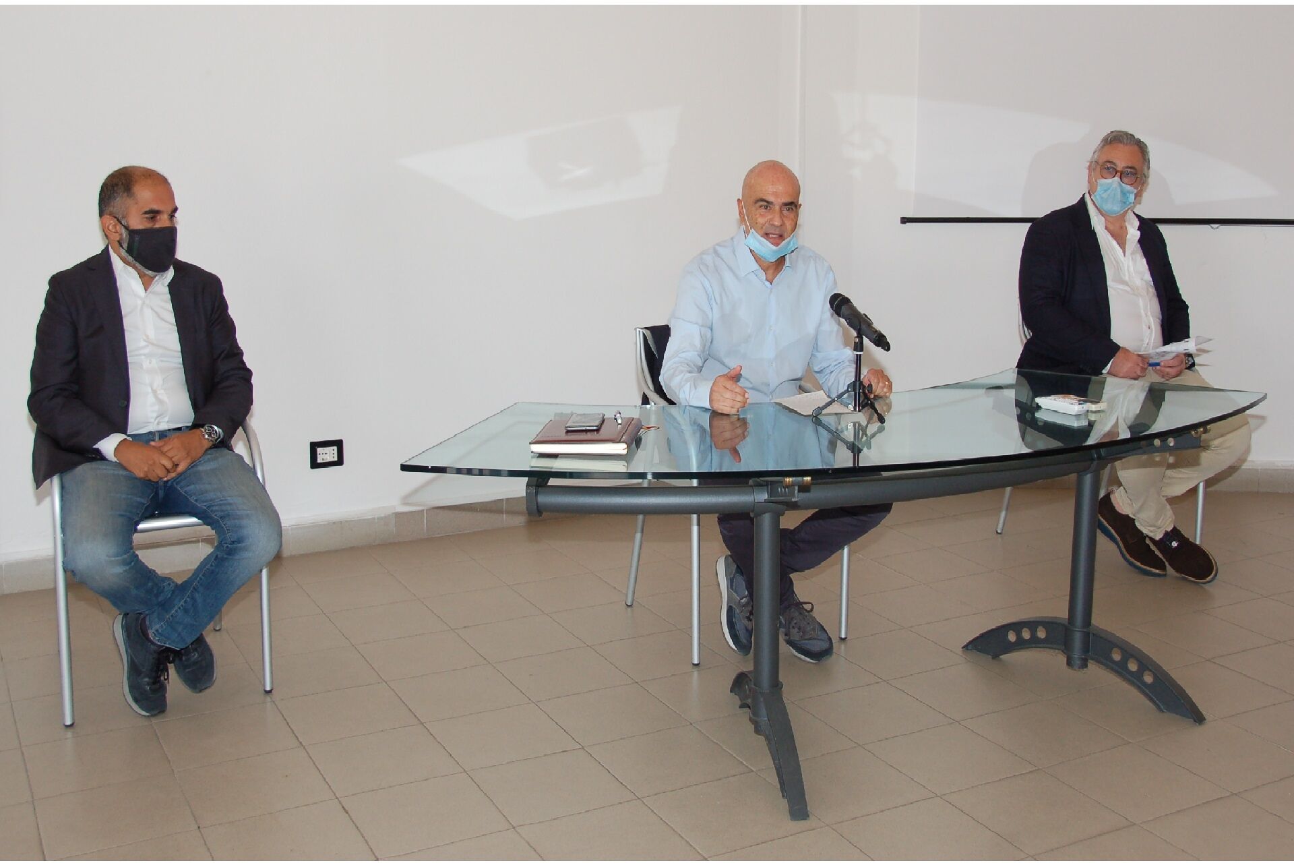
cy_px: 432
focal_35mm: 36
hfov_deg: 53.1
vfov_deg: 36.9
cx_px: 647
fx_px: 1294
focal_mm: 24
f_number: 4
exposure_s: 1/60
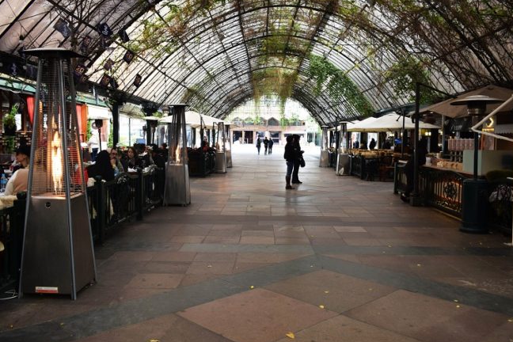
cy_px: 159
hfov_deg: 58.7
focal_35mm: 32
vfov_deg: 41.1
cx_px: 253
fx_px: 456
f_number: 5
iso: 400
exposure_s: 1/100
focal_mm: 18
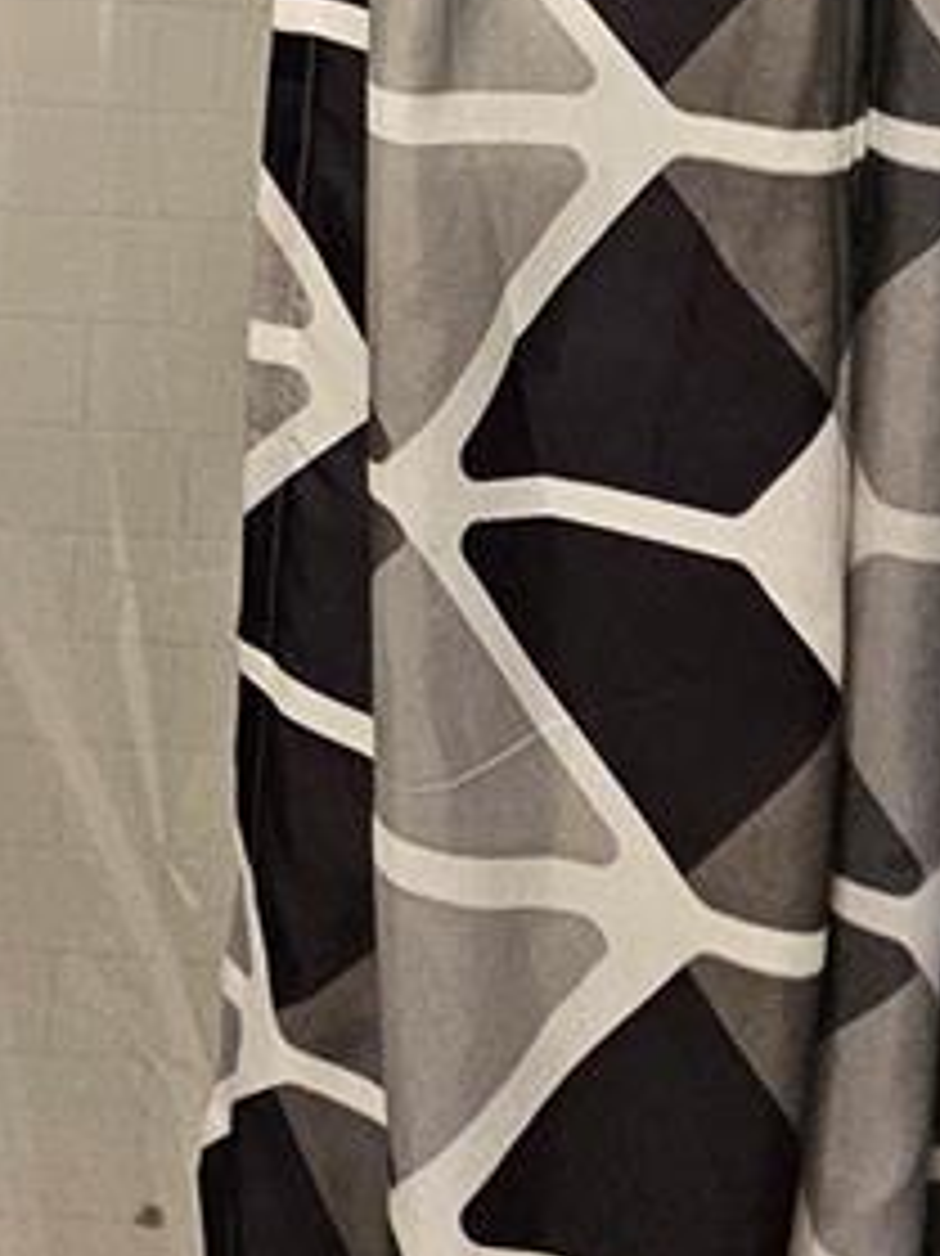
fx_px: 2029
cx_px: -971
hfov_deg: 17.7
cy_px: -540
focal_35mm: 56
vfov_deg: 26.6
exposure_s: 1/60
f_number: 2.2
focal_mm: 2.2
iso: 320
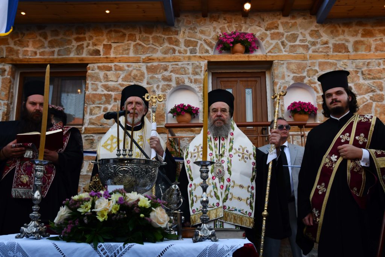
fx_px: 513
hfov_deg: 41.1
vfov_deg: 28.1
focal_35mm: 48
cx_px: 192
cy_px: 128
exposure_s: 1/250
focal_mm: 32
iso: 320
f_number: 5.6
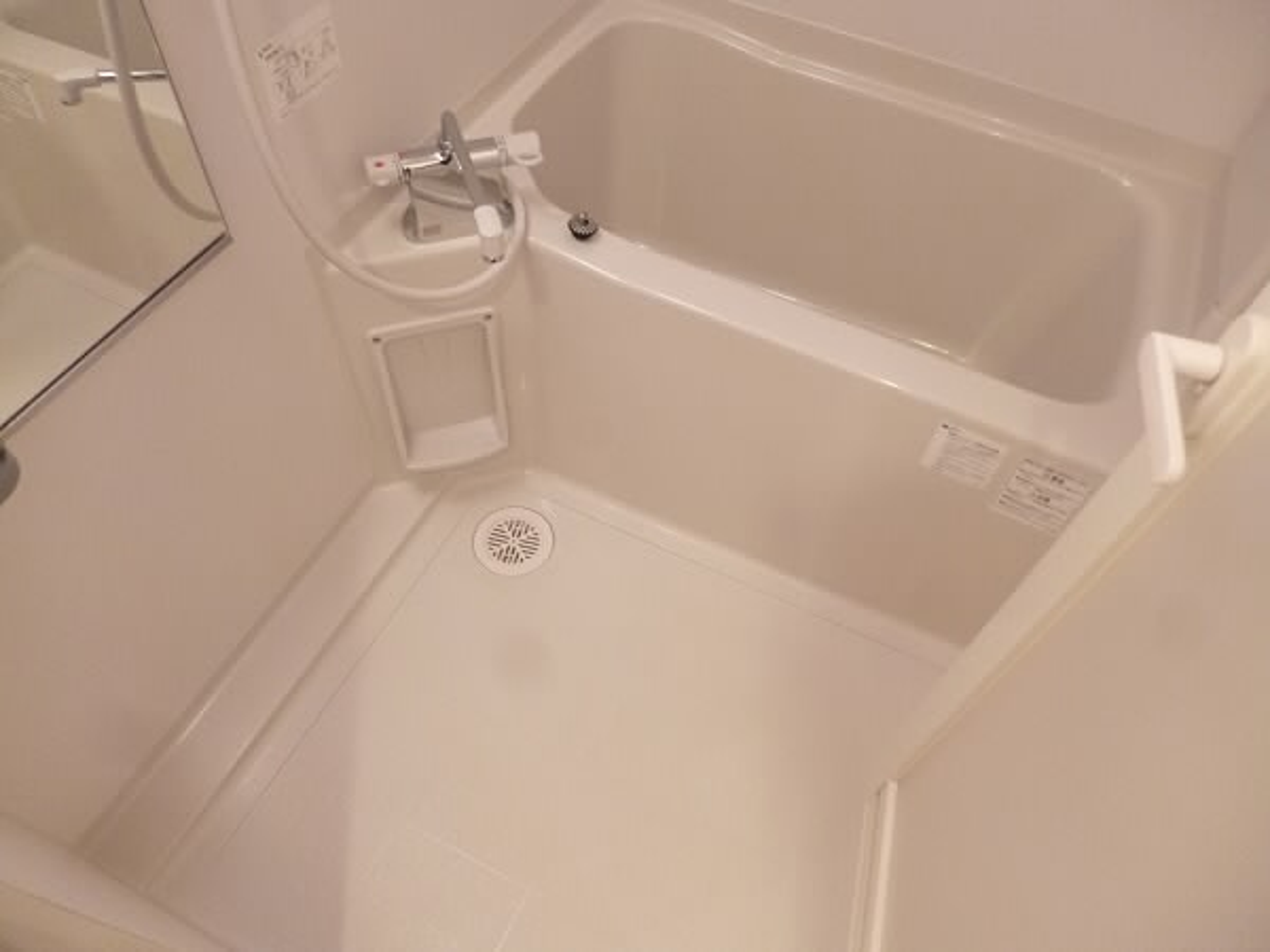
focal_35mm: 24
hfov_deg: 71.6
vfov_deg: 56.8
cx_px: 635
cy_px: 476
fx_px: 881
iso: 400
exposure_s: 1/25
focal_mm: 4.3
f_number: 2.5
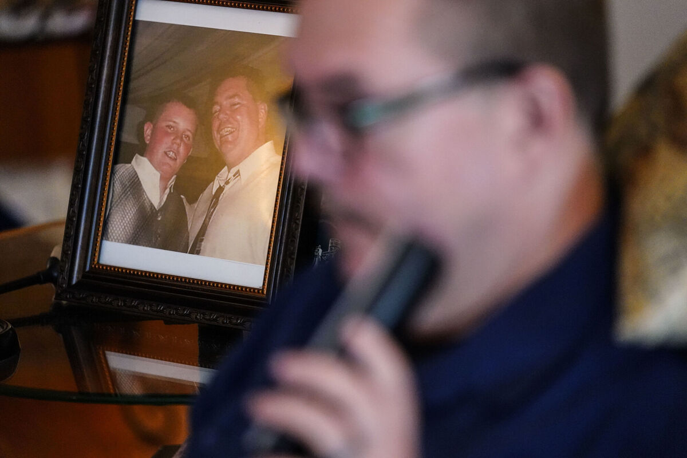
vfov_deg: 7.4
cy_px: 229
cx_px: 344
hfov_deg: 11.1
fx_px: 3549
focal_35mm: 186
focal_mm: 186
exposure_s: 1/320
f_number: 2.8
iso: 6400
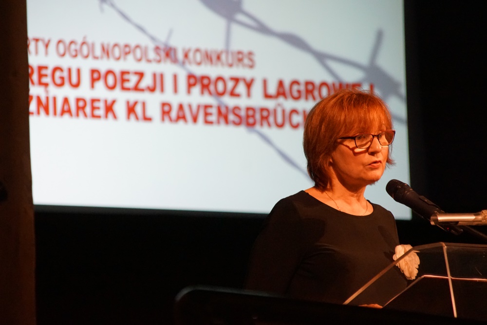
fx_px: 3247
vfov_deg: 5.7
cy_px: 162
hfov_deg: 8.6
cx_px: 244
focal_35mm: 240
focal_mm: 160
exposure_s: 1/60
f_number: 6.3
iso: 3200
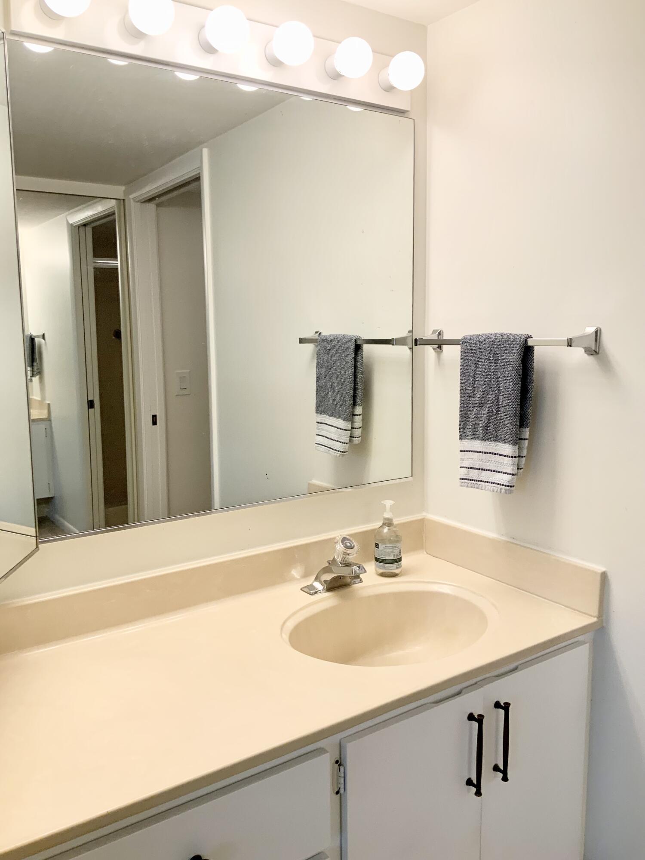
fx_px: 720
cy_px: 430
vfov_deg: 61.7
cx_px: 322
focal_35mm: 29
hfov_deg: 48.2
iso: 50
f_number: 1.8
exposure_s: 1/120
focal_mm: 3
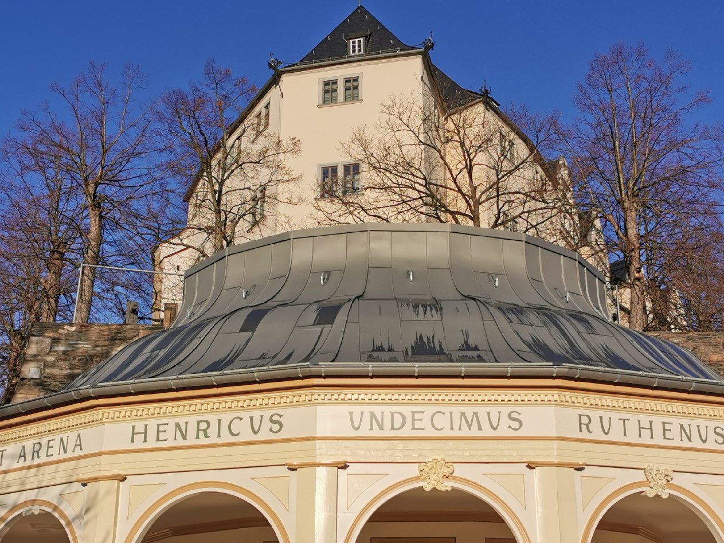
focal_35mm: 50
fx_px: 1046
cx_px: 398
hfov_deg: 38.2
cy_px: 311
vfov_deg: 29.1
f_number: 1.6
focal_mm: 5.56
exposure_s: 1/9174
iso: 50
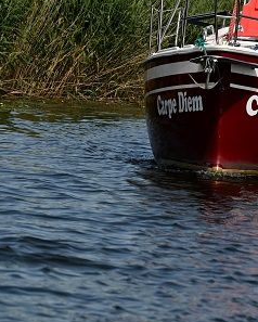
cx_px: 357
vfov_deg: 5.7
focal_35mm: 336
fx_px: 3204
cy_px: -13
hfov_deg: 4.6
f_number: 7.1
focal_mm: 112
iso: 100
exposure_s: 1/640
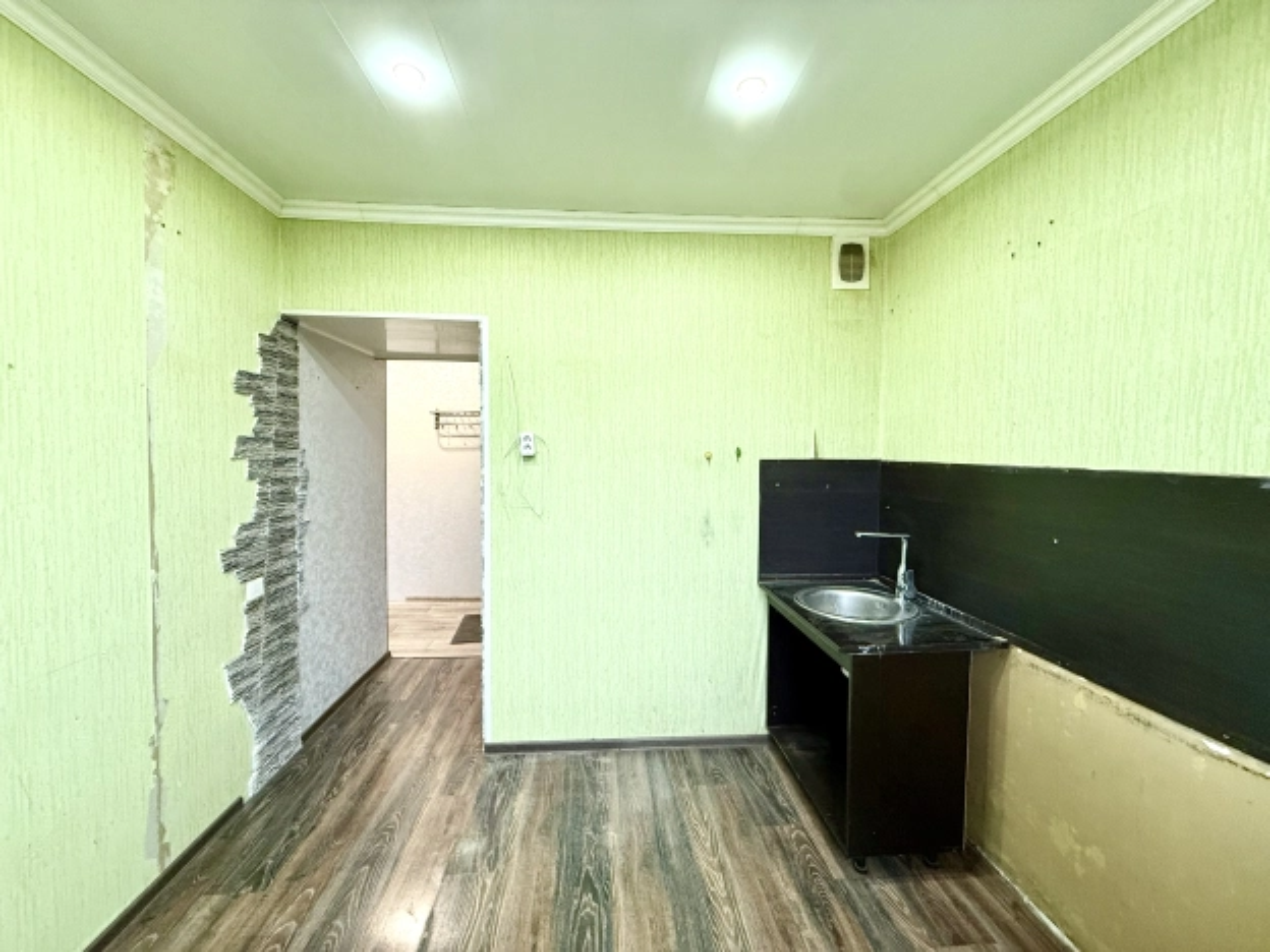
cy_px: 476
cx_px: 635
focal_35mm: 14
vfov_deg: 85.7
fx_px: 514
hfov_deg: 102.1
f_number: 2.2
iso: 250
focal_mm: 2.22
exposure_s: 1/50
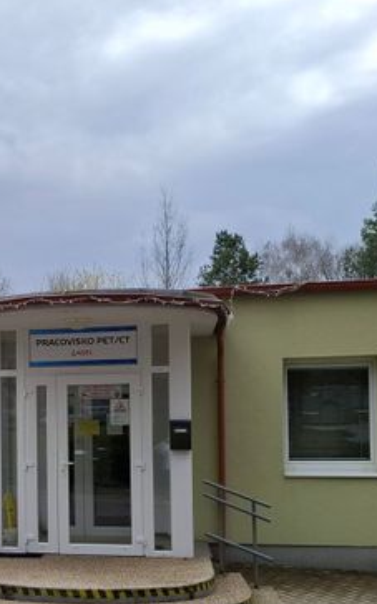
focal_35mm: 51
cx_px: -33
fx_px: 838
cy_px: 431
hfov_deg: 23.8
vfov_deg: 38.8
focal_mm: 5.54
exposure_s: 1/1616
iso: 50
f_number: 1.8
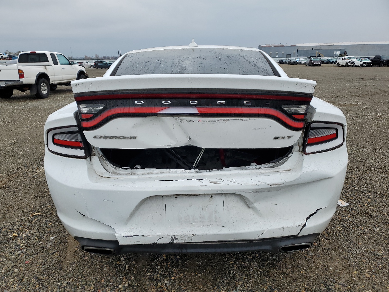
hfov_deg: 67.3
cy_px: 146
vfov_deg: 53.1
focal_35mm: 26
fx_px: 292
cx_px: 194
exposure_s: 1/370
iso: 50
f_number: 1.5
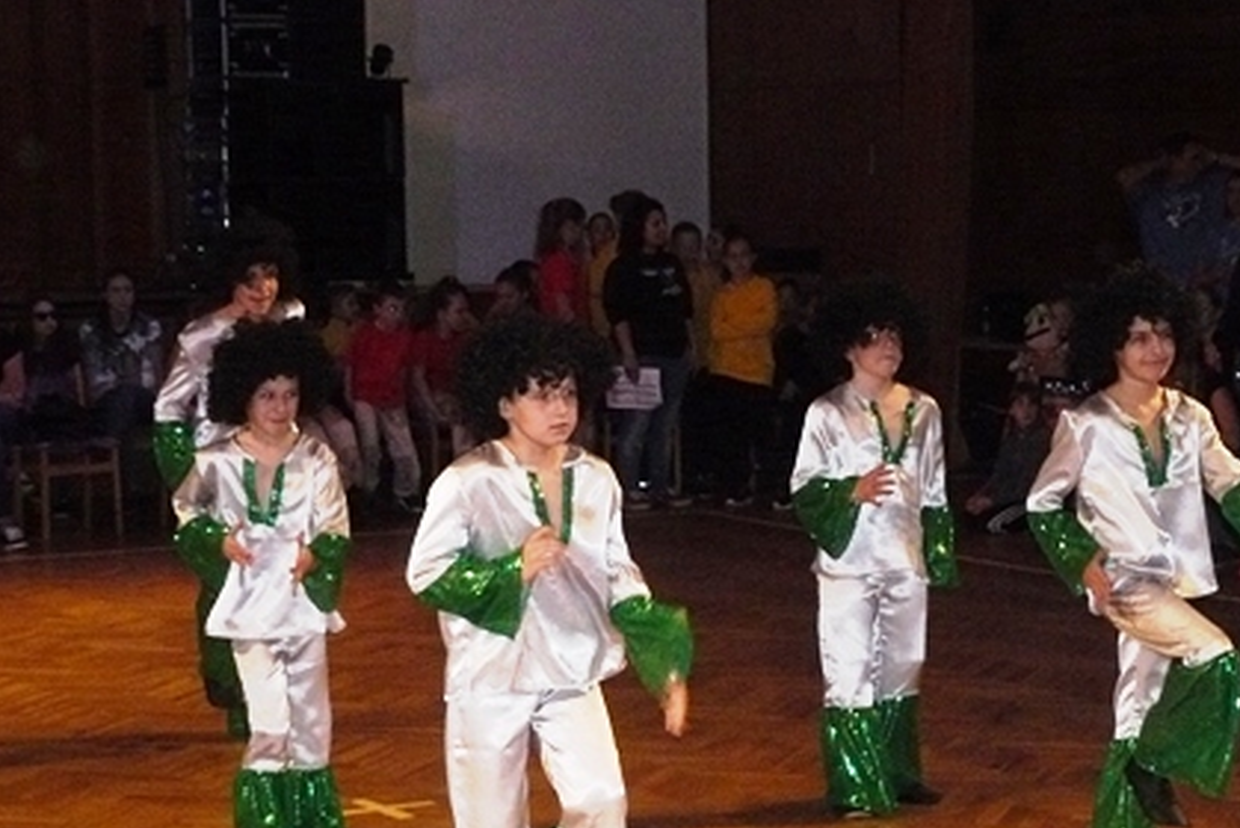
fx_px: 3447
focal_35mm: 100
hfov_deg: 20.4
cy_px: 594
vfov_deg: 13.7
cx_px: 728
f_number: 3.2
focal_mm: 10.5
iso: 400
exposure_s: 1/100
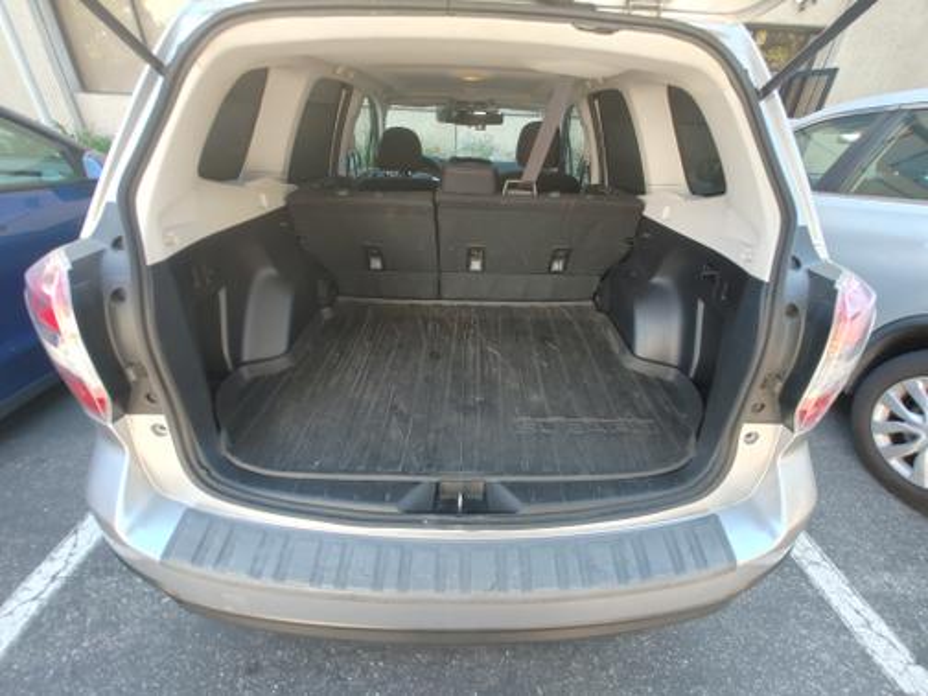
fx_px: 402
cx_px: 464
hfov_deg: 98.2
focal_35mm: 15
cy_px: 348
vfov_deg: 81.7
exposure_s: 1/33
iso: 50
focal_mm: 1.78
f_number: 1.9
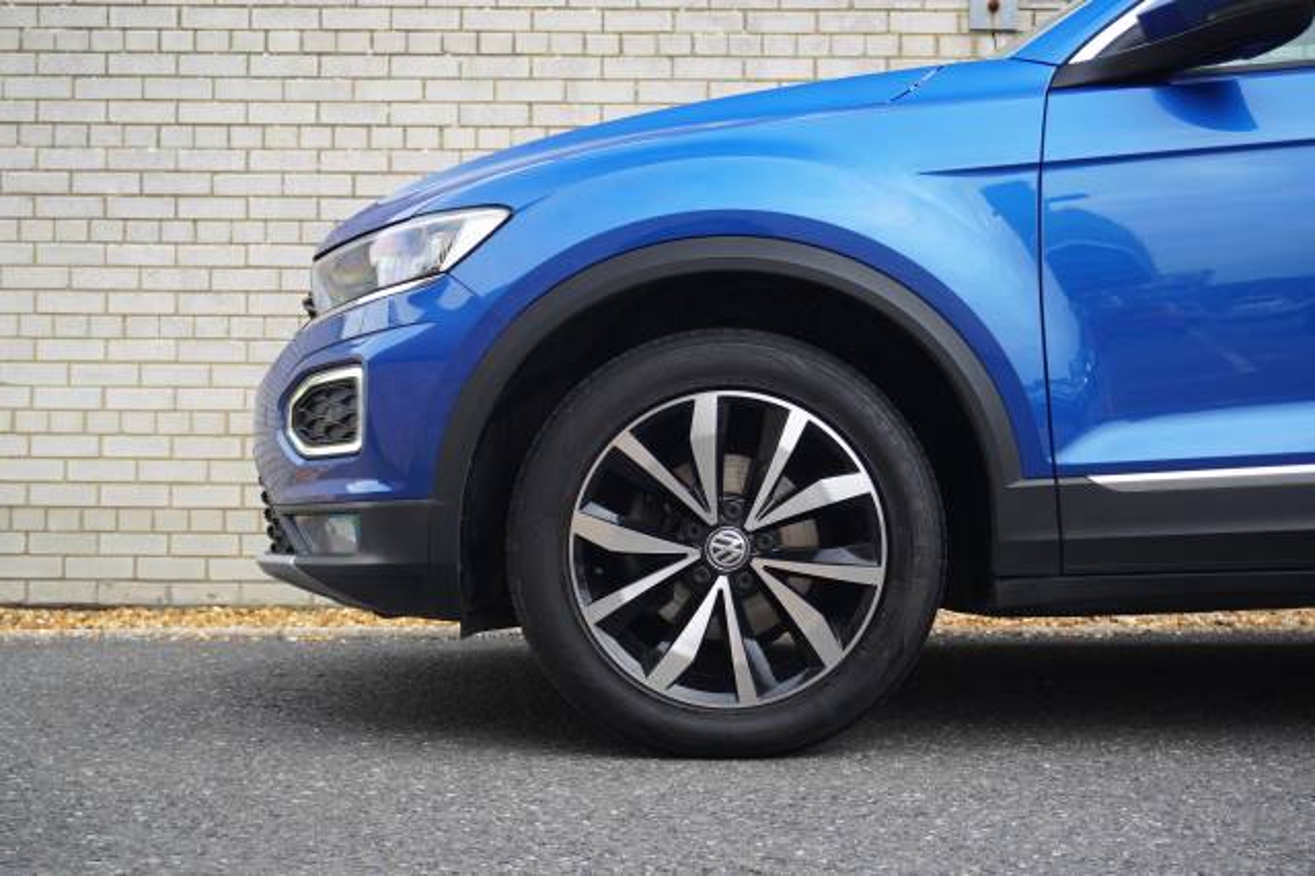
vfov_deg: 28.0
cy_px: 438
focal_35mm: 48
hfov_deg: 41.1
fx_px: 1752
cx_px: 658
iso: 400
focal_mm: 32
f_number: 5
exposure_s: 1/160
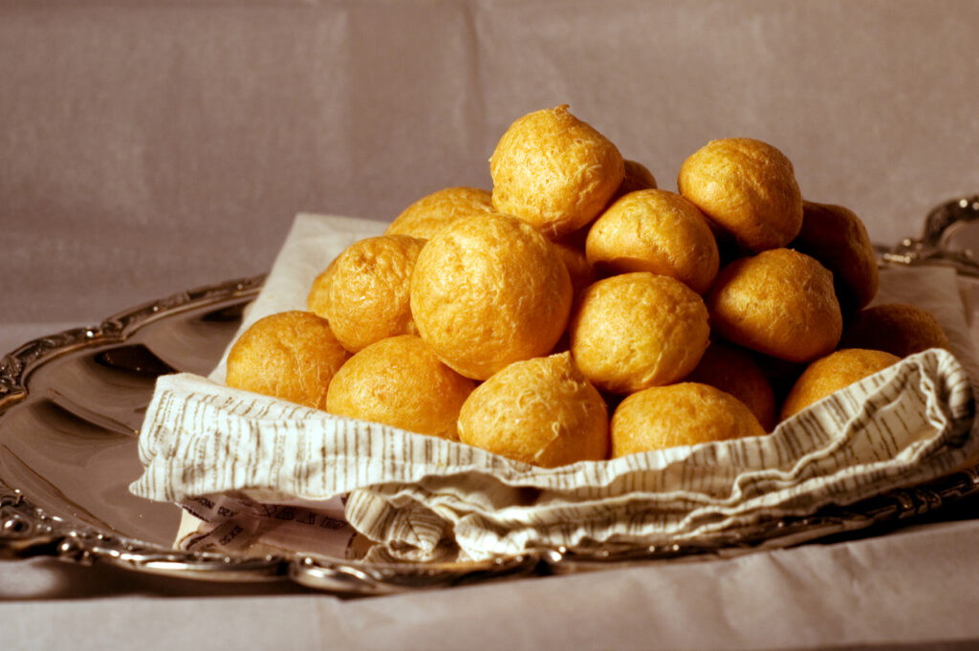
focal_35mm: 75
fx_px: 2038
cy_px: 326
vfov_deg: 18.2
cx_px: 490
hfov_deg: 27.0
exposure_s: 1/50
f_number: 5.6
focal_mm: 50
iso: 200
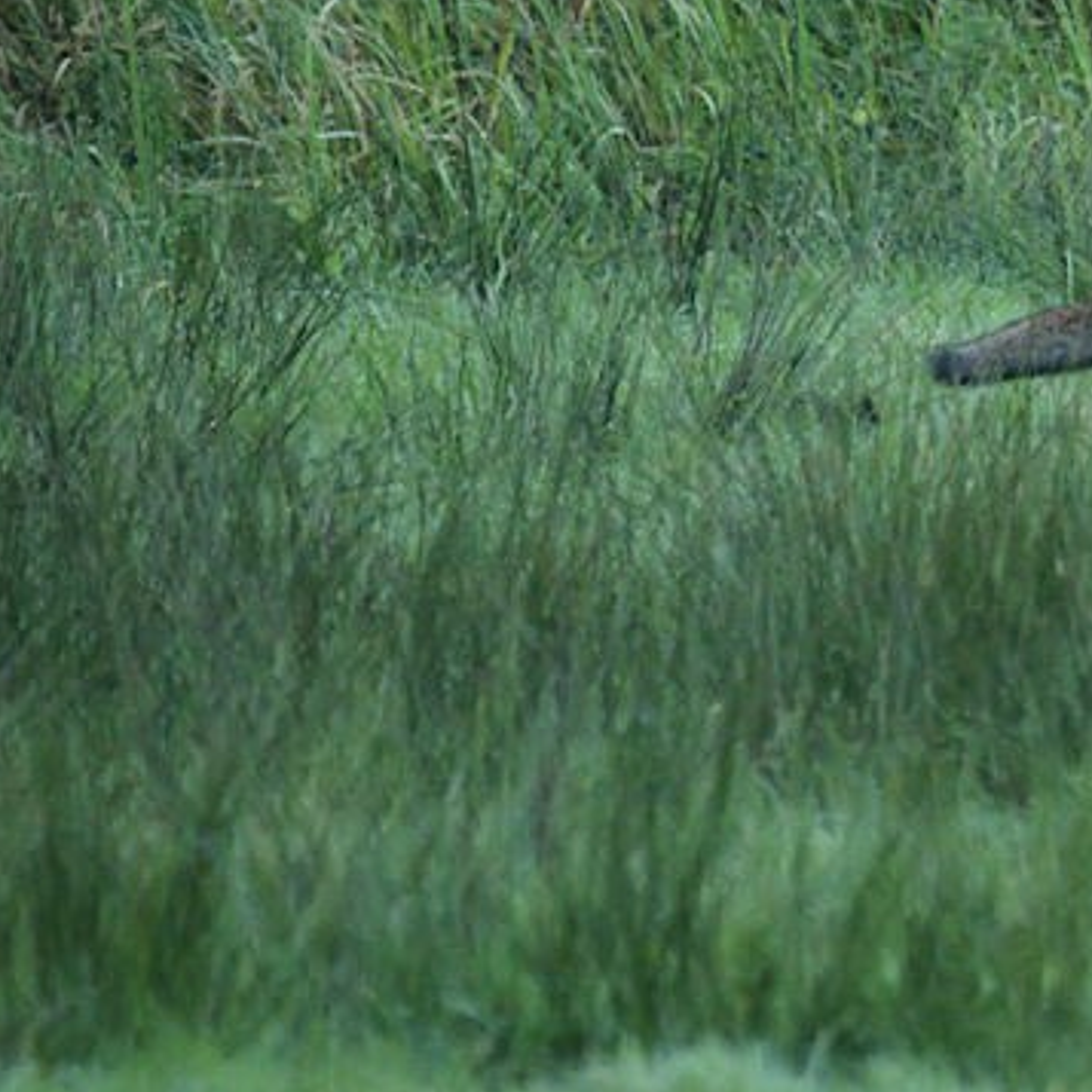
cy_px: 338
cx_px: 1560
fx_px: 47718
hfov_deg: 1.3
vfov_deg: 1.3
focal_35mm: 1337
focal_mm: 300
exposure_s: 1/160
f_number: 4
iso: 1600
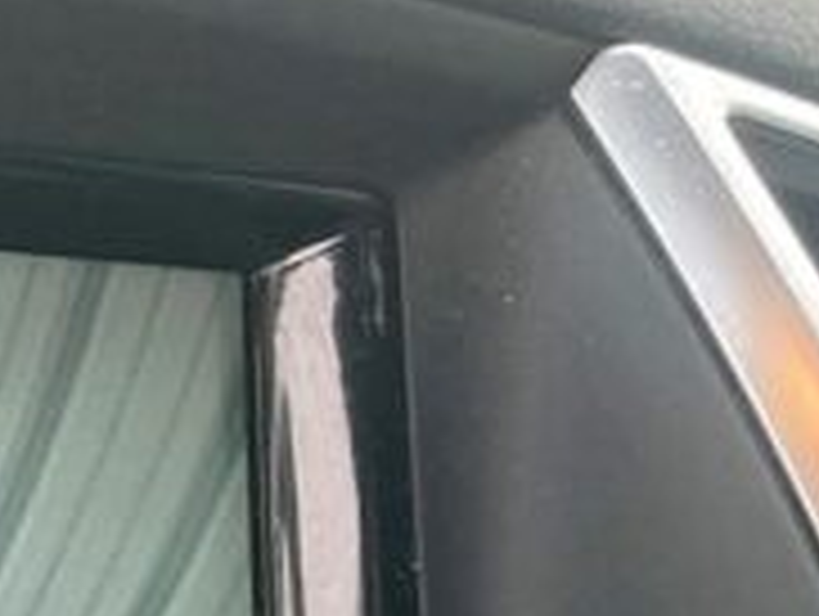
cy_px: 751
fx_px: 2701
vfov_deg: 12.7
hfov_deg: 14.2
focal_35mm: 114
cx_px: -868
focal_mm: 4.2
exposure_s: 1/121
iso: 80
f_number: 1.6
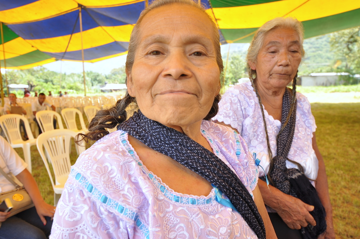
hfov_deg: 70.5
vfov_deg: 50.3
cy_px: 120
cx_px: 180
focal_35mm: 26
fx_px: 255
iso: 250
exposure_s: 1/100
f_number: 5
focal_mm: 17
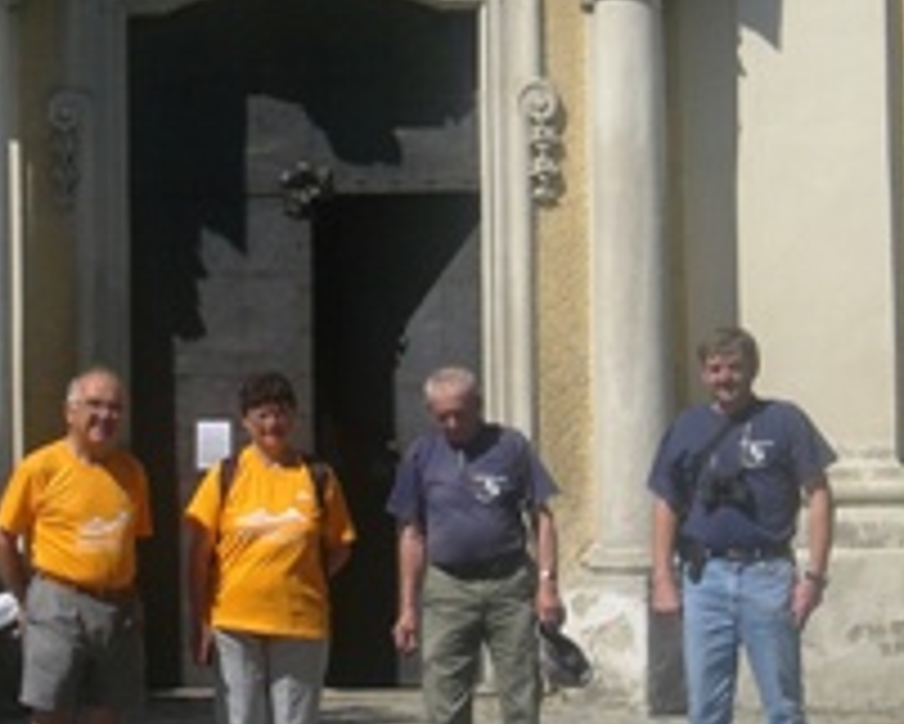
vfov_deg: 10.4
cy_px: 126
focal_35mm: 148
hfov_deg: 13.0
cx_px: 270
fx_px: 3962
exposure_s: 1/500
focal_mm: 11.34
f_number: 5.8
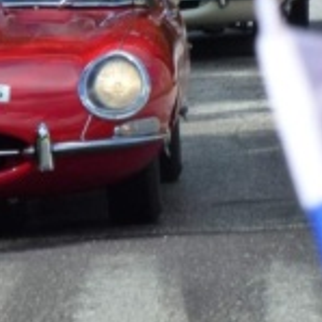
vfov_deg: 3.8
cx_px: 32
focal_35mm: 459
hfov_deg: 3.8
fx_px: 4831
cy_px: 209
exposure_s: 1/400
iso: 160
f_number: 5.3
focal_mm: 27.7
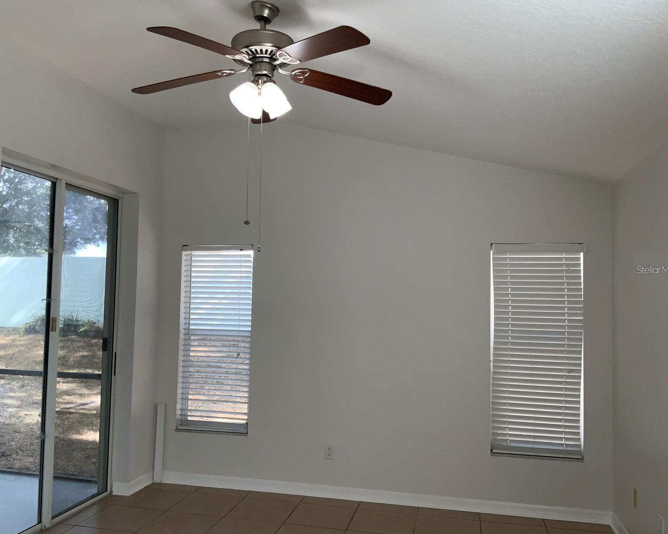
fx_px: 613
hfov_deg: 57.1
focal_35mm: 31
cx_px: 314
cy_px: 270
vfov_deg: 47.1
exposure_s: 1/204
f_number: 1.8
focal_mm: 3
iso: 16
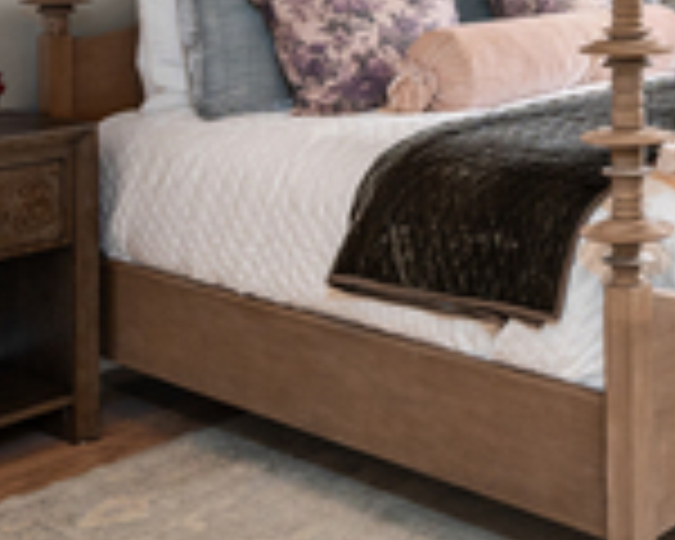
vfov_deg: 22.3
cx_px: 801
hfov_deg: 26.4
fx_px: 1279
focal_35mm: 64
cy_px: -79
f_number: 8
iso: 400
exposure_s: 1/2.5
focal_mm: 16
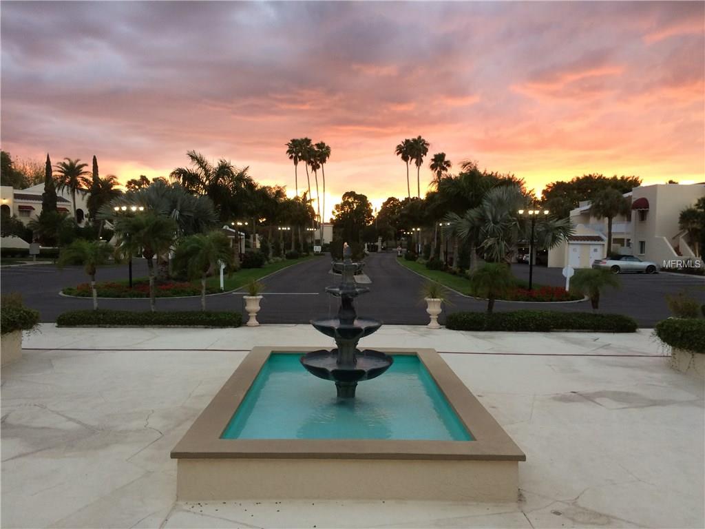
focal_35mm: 29
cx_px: 352
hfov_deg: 61.7
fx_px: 591
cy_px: 264
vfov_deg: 48.2
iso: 64
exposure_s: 1/30
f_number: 2.2
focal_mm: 4.15
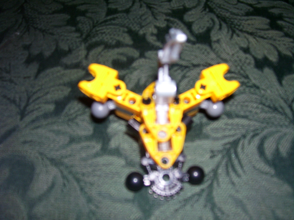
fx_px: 289
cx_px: 147
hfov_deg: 54.0
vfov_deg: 41.8
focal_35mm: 34
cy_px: 110
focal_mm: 5.6
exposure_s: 1/60
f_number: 2.7
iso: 125
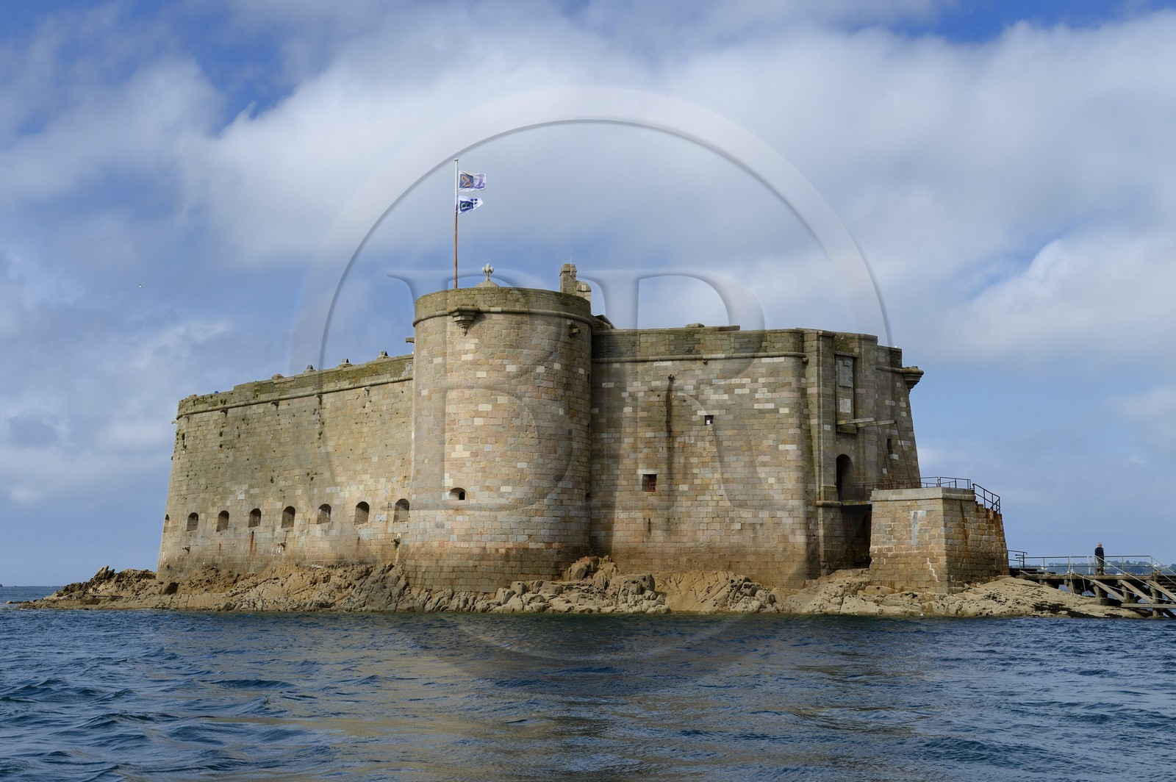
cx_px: 588
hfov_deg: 39.6
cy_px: 391
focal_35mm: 50
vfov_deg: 26.9
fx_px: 1632
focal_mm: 50
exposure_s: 1/1000
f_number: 10
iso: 400
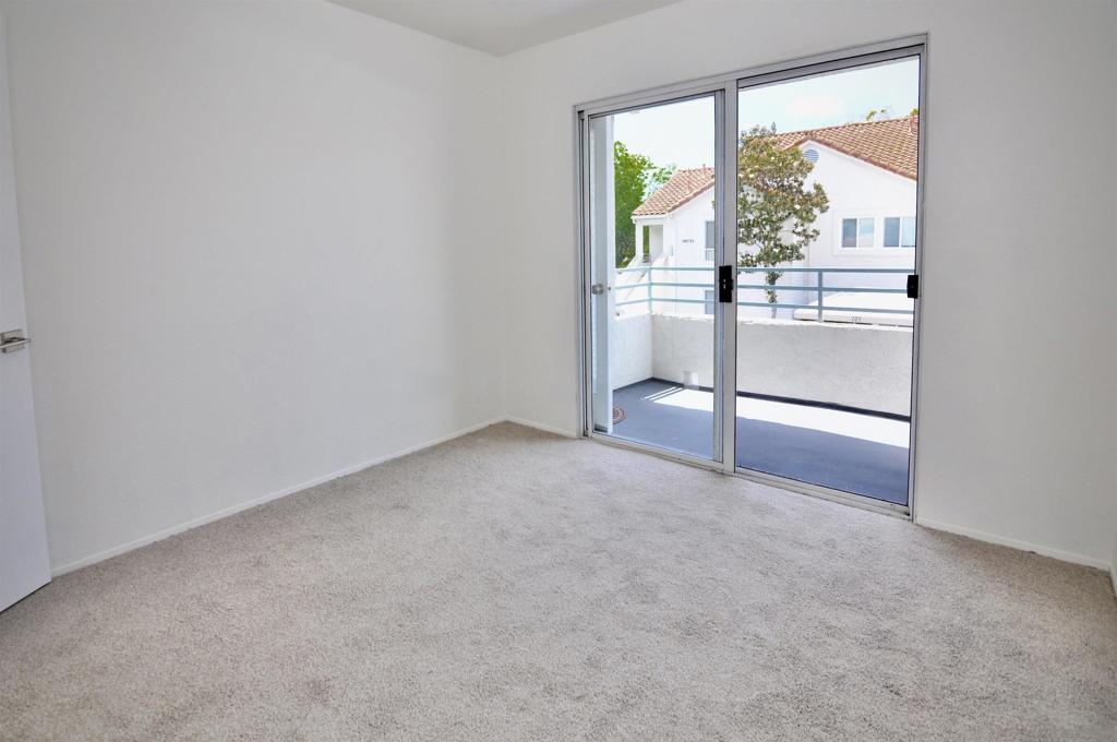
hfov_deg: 95.1
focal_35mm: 16
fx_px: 511
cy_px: 371
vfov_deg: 71.9
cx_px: 558
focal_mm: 11
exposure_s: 1/125
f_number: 5.6
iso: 400
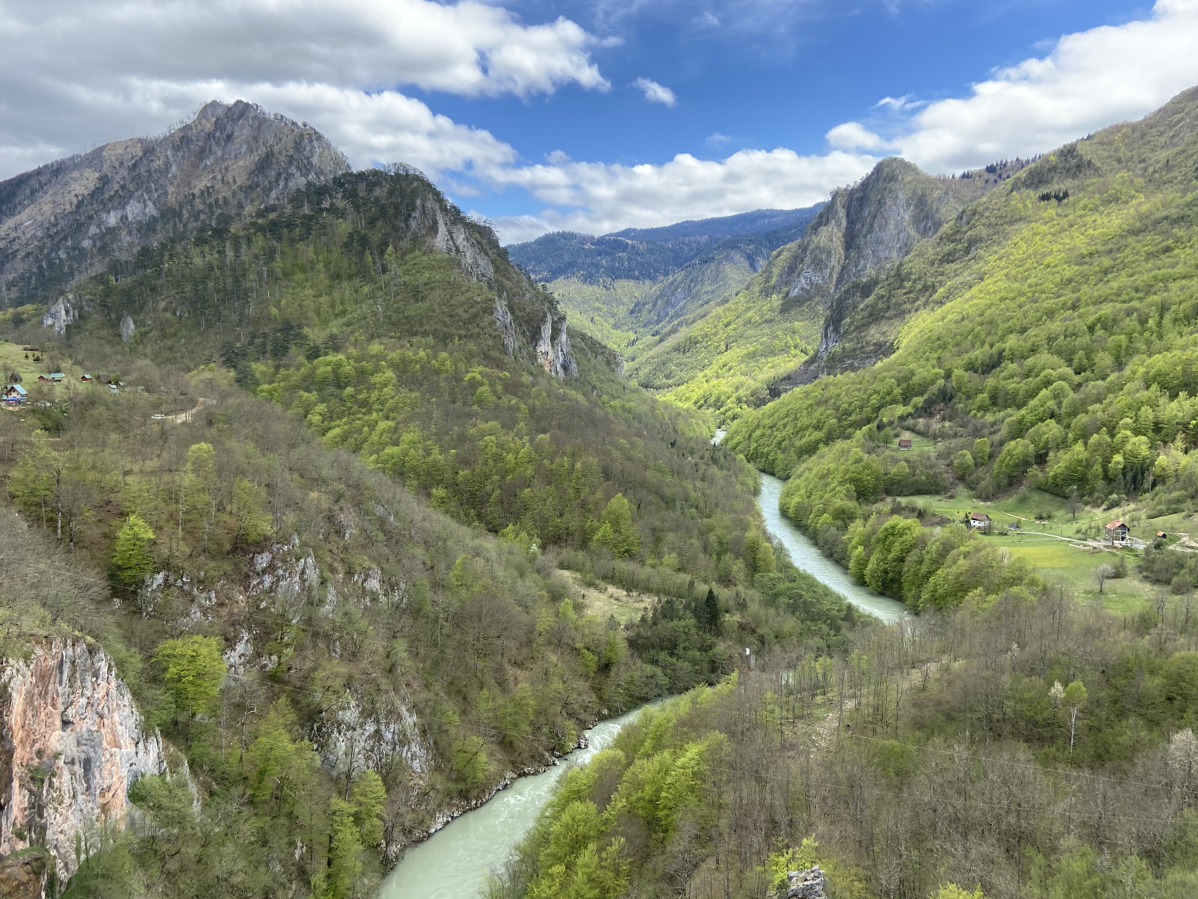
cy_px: 450
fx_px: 900
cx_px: 599
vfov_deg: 53.1
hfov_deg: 67.3
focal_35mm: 26
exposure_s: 1/1608
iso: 32
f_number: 1.8
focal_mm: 4.25
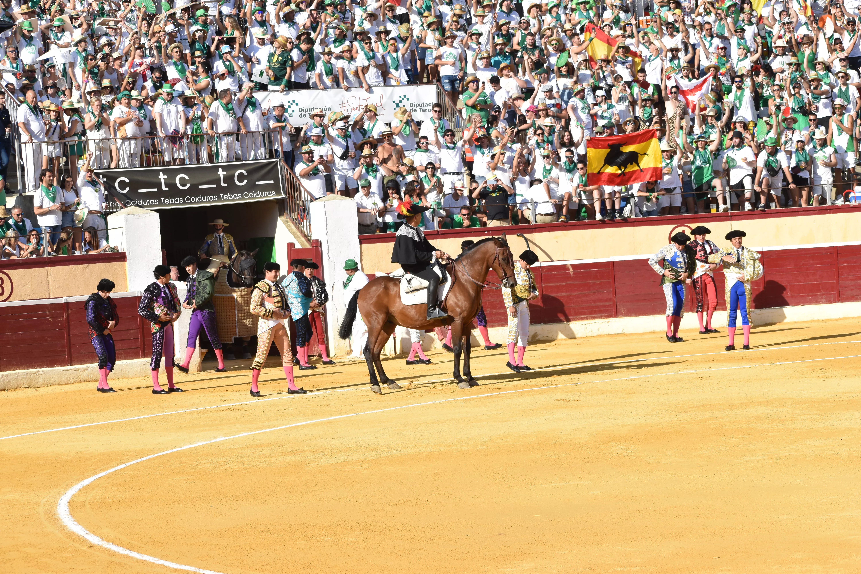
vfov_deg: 13.0
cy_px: 287
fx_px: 2511
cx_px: 430
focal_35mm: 105
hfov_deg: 19.5
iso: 400
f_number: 8
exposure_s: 1/1000
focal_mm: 70
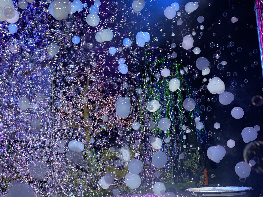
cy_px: 98
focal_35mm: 52
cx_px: 132
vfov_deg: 28.0
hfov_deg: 36.8
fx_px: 395
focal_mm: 6
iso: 160
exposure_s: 1/120
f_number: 2
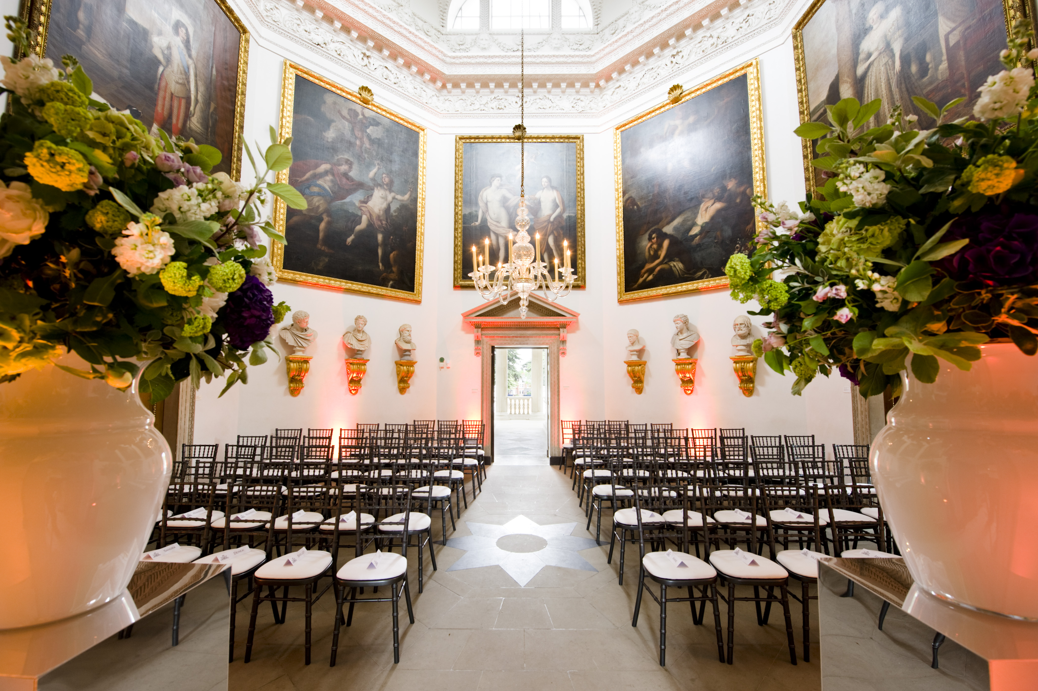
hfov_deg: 104.3
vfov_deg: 81.1
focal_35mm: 14
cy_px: 346
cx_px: 519
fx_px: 403
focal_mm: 14
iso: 200
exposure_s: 1/2
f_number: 7.1
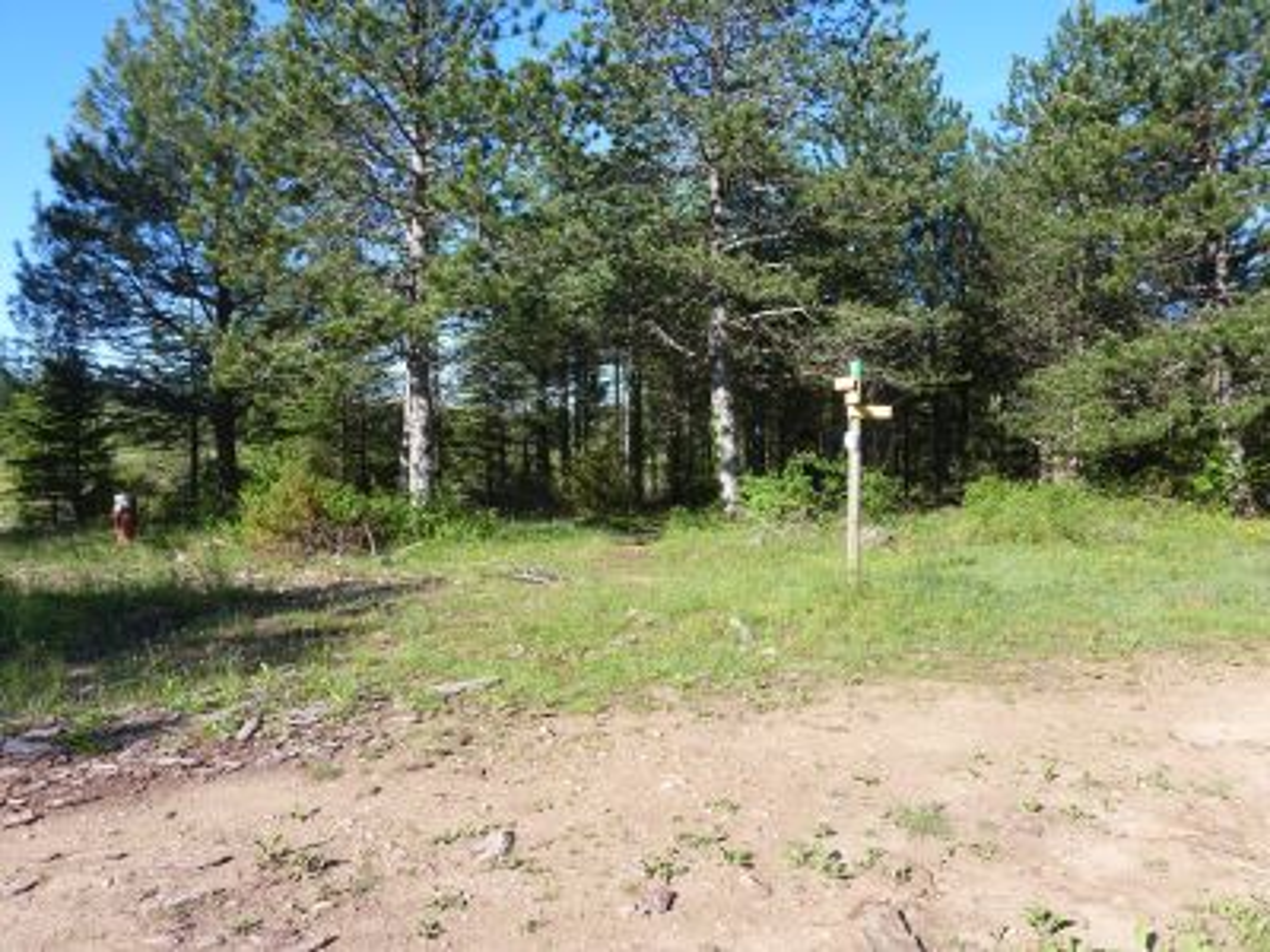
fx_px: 917
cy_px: 476
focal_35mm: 25
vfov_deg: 54.9
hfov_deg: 69.4
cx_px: 635
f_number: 4
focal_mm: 4.1
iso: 80
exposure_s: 1/250
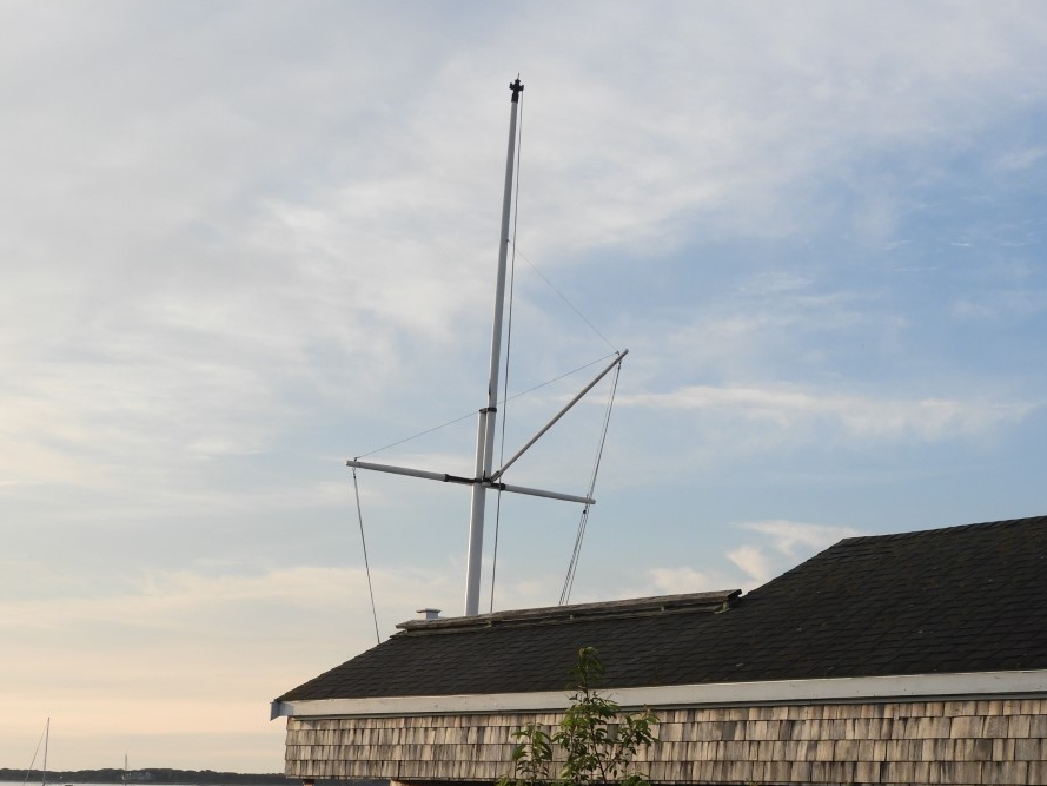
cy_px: 629
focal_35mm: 81
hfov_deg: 24.1
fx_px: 2450
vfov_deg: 18.1
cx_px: 469
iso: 100
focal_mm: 9
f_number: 4
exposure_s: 1/500
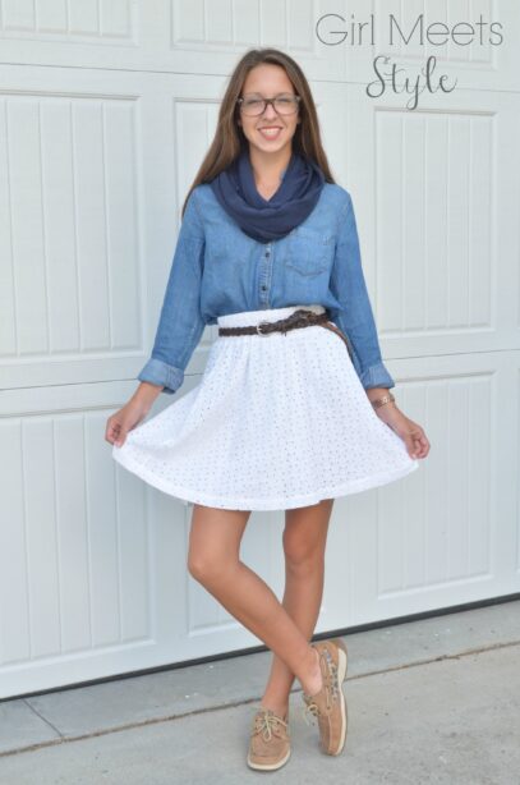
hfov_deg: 25.7
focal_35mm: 52
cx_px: 260
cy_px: 392
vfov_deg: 37.9
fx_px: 1142
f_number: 13
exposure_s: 1/125
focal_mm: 35
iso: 800
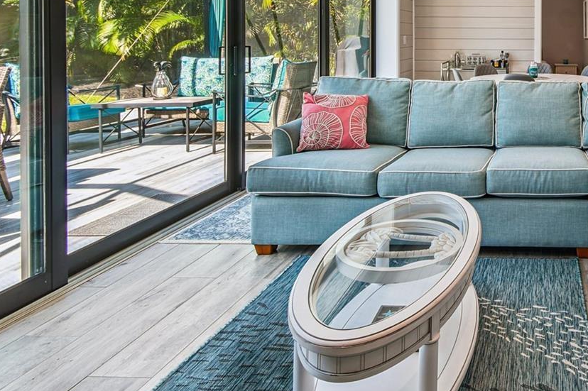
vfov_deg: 41.8
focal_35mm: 29
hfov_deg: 55.2
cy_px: 50
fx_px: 473
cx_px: 530
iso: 100
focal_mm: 10
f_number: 7.1
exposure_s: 1/10
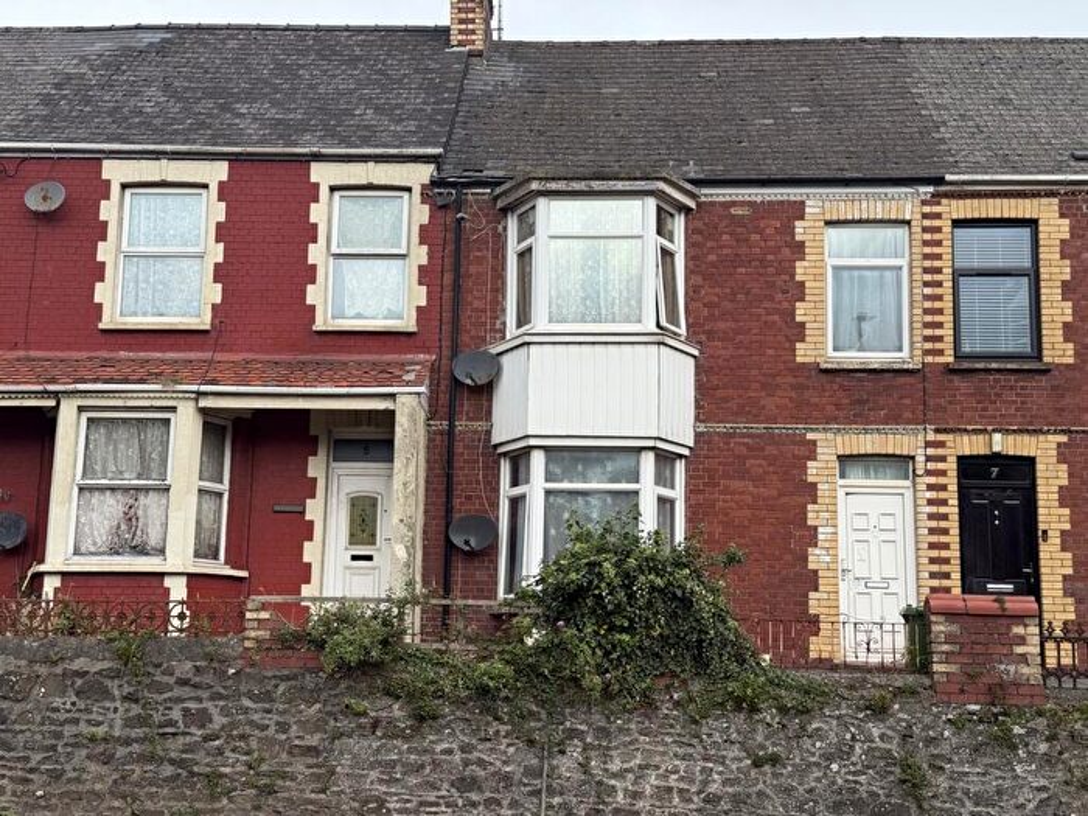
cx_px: 544
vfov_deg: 30.3
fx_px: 1509
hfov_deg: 39.7
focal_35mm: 48
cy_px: 408
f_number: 1.78
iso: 64
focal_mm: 6.76
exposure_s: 1/1980
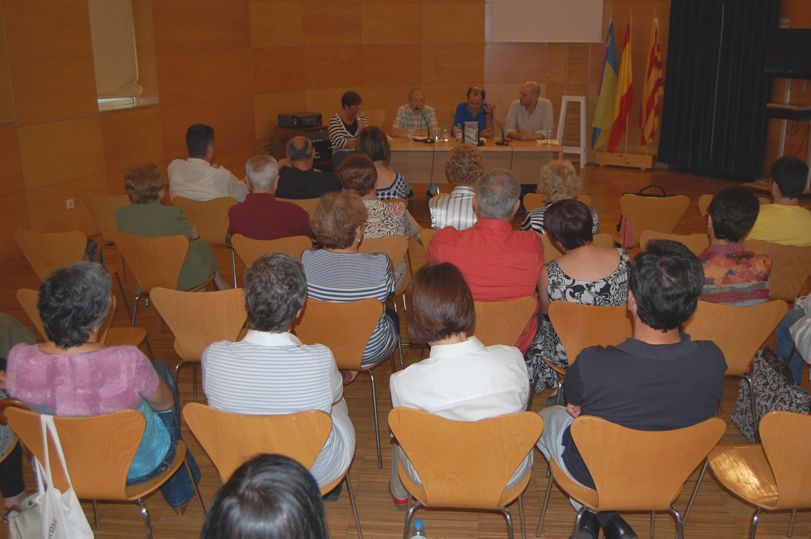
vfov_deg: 36.8
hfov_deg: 53.2
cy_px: 270
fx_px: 810
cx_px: 406
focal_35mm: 36
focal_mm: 24
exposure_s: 1/60
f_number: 4
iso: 400
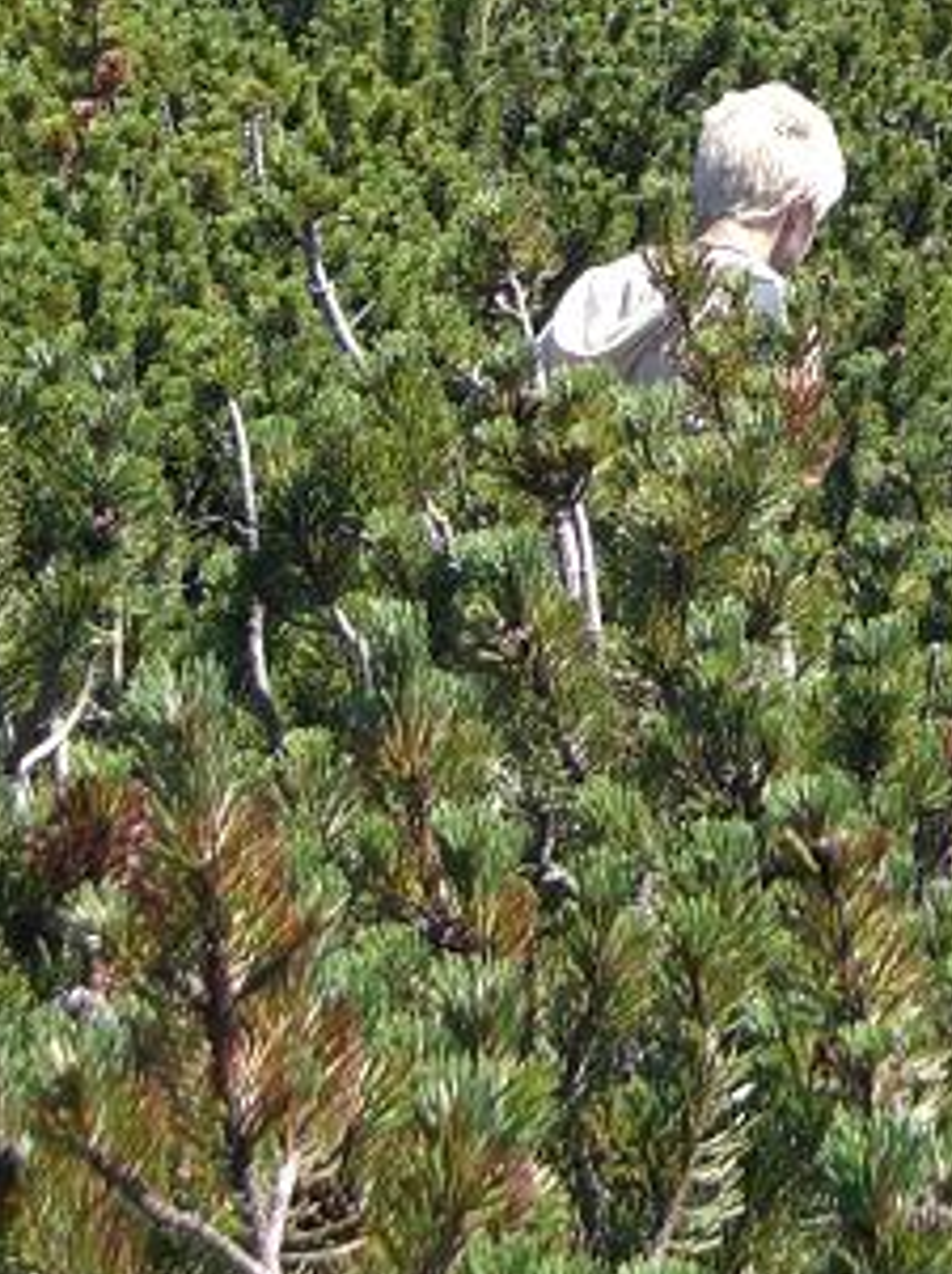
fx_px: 6651
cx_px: 1447
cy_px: 131
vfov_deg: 10.9
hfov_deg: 8.0
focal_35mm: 181
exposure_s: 1/320
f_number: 4.1
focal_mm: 11.34
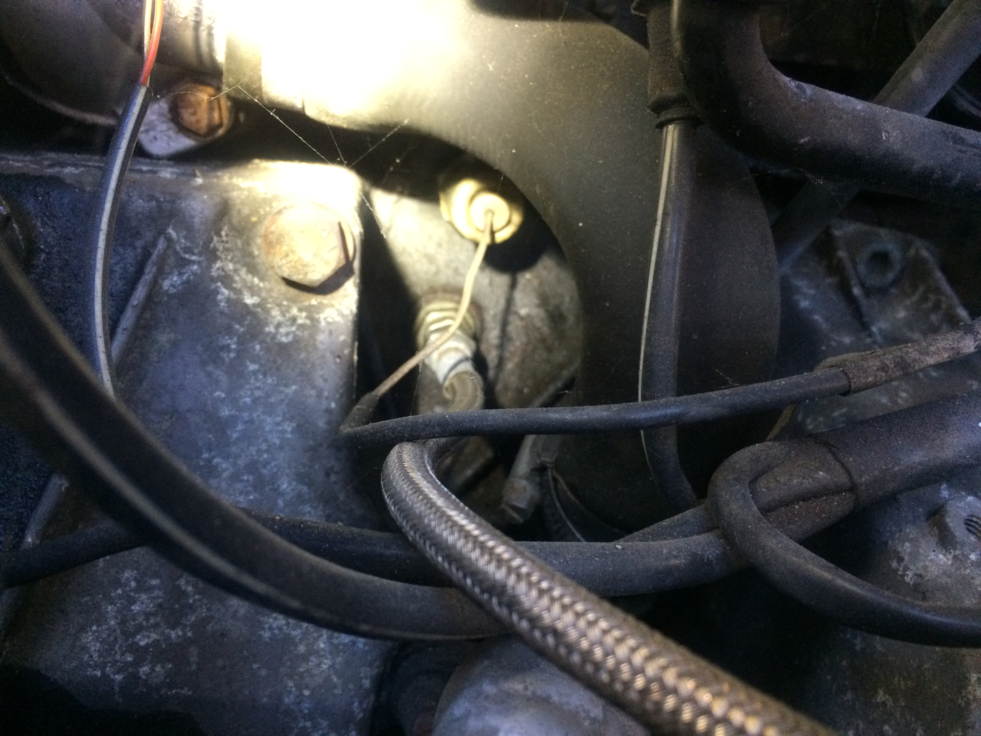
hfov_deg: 61.7
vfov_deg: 48.2
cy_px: 368
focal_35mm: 29
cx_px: 490
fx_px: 822
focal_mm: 4.15
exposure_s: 1/30
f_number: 2.2
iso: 200
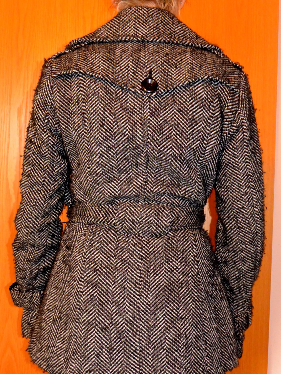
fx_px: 476
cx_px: 140
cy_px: 185
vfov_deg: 42.9
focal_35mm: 44
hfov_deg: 32.9
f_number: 4.2
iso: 1800
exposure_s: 1/15
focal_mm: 15.1
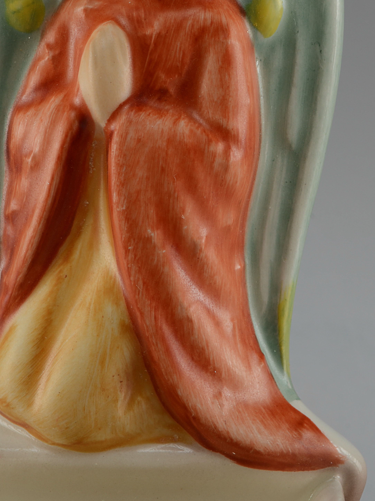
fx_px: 1948
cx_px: 138
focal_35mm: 135
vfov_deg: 14.6
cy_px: 107
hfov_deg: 11.0
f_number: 18
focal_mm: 55
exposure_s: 1/80
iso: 100
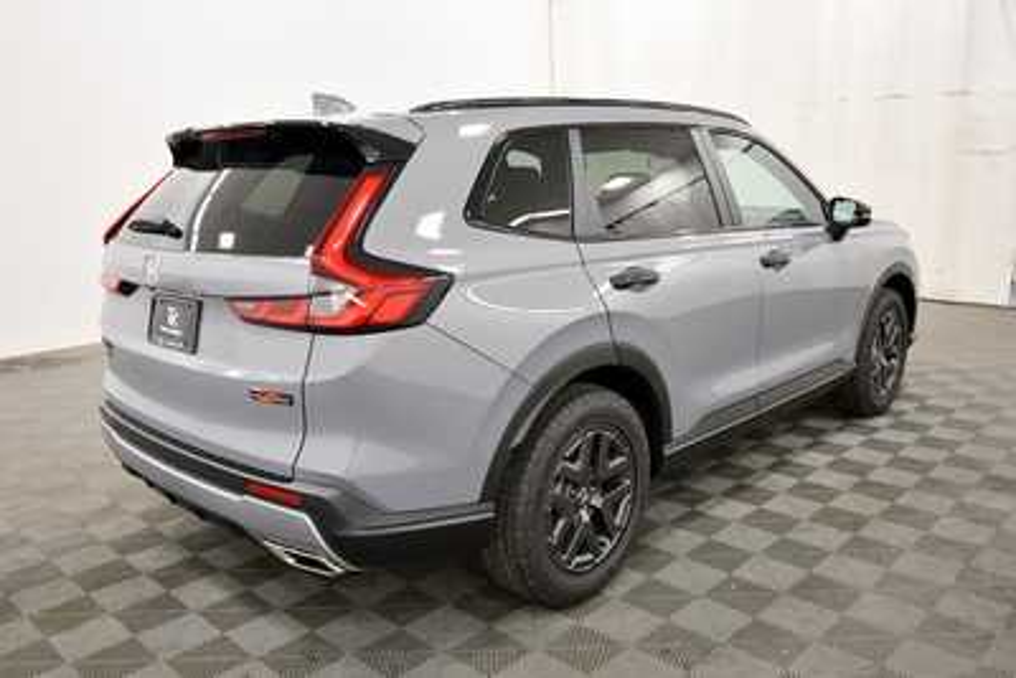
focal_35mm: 30
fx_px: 847
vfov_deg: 43.6
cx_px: 508
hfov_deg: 61.9
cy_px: 339
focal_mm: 20
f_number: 5.6
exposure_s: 1/125
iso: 1400
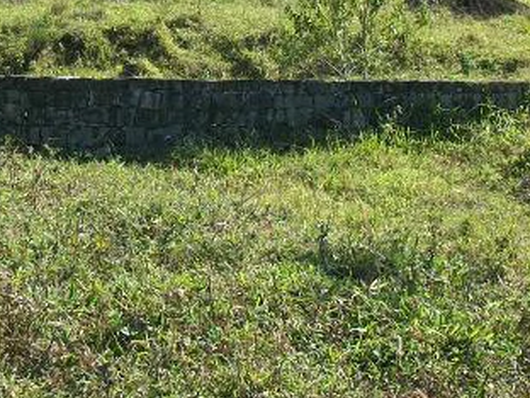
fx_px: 1255
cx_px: 233
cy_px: 46
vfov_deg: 17.7
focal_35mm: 82
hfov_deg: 23.8
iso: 80
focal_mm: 5.7
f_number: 8.8
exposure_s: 1/100
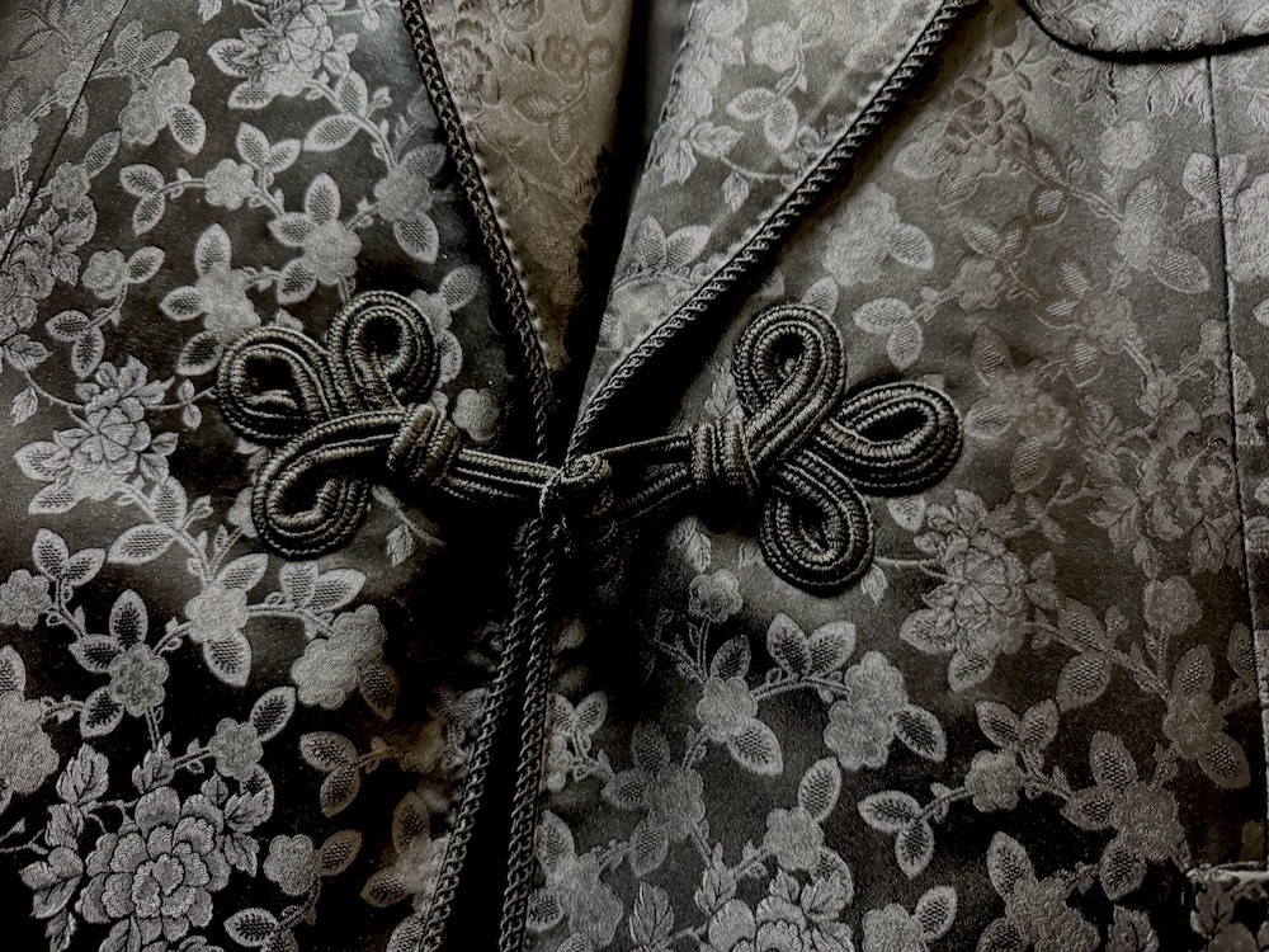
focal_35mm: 24
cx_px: 634
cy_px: 476
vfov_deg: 56.8
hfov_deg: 71.6
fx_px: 880
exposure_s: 1/25
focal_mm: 6.76
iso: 800
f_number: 1.78
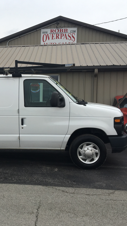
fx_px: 258
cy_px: 112
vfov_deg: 47.4
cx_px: 9
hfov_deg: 26.6
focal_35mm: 43
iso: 25
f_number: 2.2
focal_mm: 4.15
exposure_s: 1/894
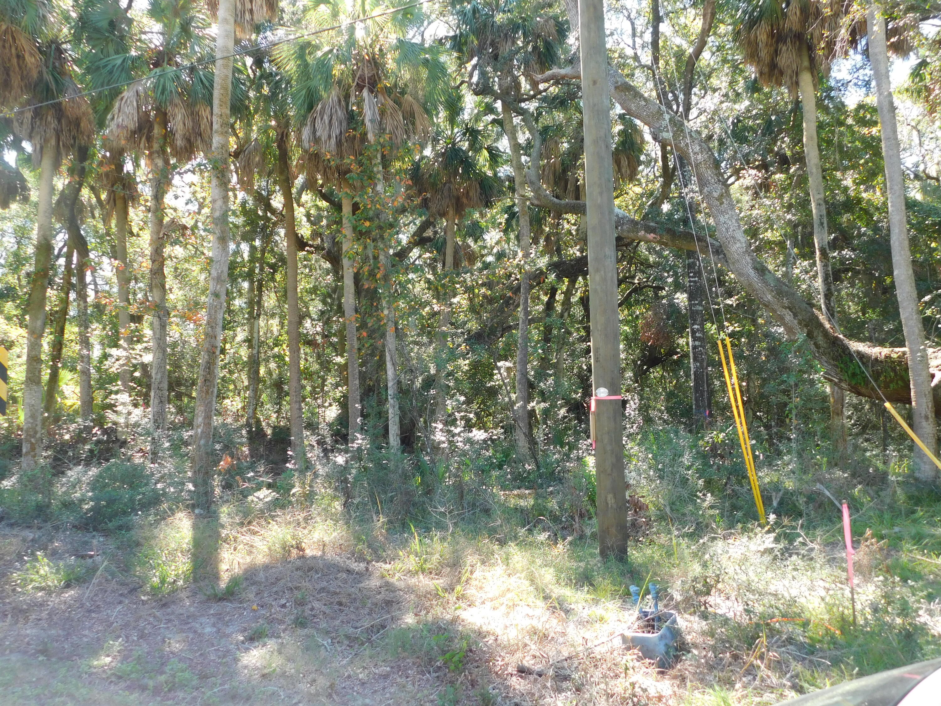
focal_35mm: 30
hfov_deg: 60.0
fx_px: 816
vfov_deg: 46.8
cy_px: 353
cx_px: 470
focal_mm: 5.3
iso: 125
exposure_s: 1/100
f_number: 3.2
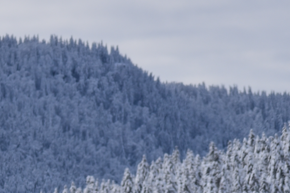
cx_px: -139
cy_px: 321
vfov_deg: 1.4
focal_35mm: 965
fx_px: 7771
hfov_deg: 2.1
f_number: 9
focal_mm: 140
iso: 100
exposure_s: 1/640
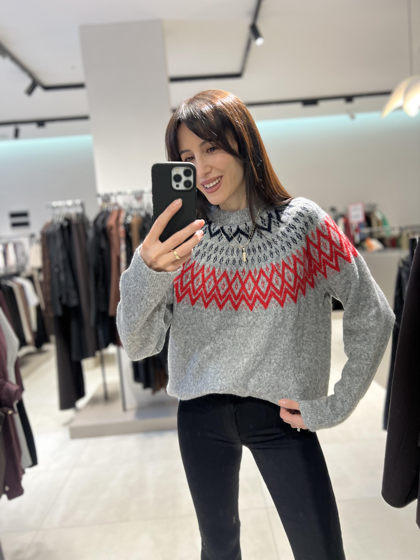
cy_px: 280
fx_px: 421
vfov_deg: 67.3
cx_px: 210
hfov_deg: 53.1
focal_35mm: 26
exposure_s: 1/100
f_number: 1.5
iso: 100
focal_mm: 5.7
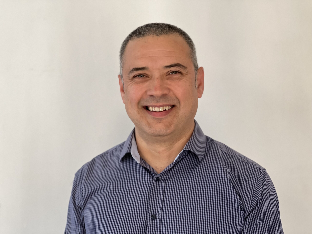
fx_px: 694
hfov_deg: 25.3
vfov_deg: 19.1
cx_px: 156
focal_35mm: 77
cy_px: 117
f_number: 2.8
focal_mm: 9
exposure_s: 1/67
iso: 250
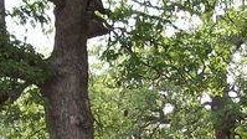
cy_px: 277
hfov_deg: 13.6
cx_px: 65
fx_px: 1035
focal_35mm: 158
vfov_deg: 7.4
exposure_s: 1/343
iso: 80
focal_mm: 6
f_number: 2.7
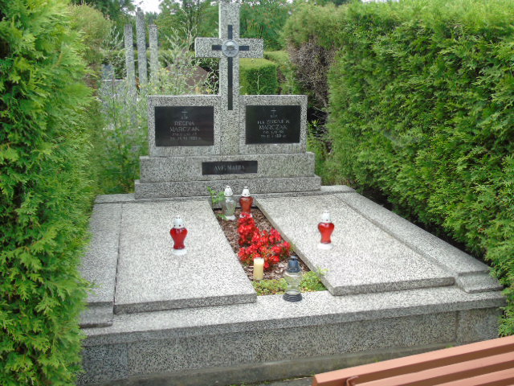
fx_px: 505
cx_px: 257
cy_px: 193
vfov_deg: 41.8
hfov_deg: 54.0
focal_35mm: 34
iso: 80
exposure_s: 1/125
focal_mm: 6.1
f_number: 3.8
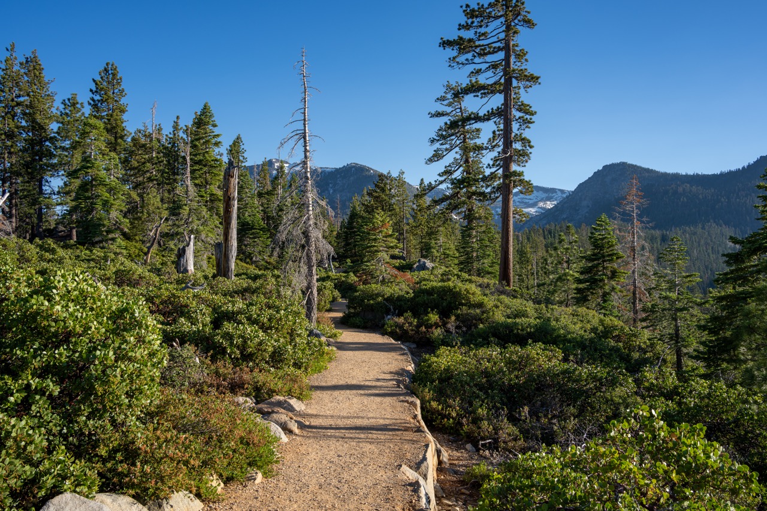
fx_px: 618
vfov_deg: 45.0
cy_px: 256
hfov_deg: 63.7
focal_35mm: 29
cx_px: 384
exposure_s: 1/60
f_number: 11
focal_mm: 29
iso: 100
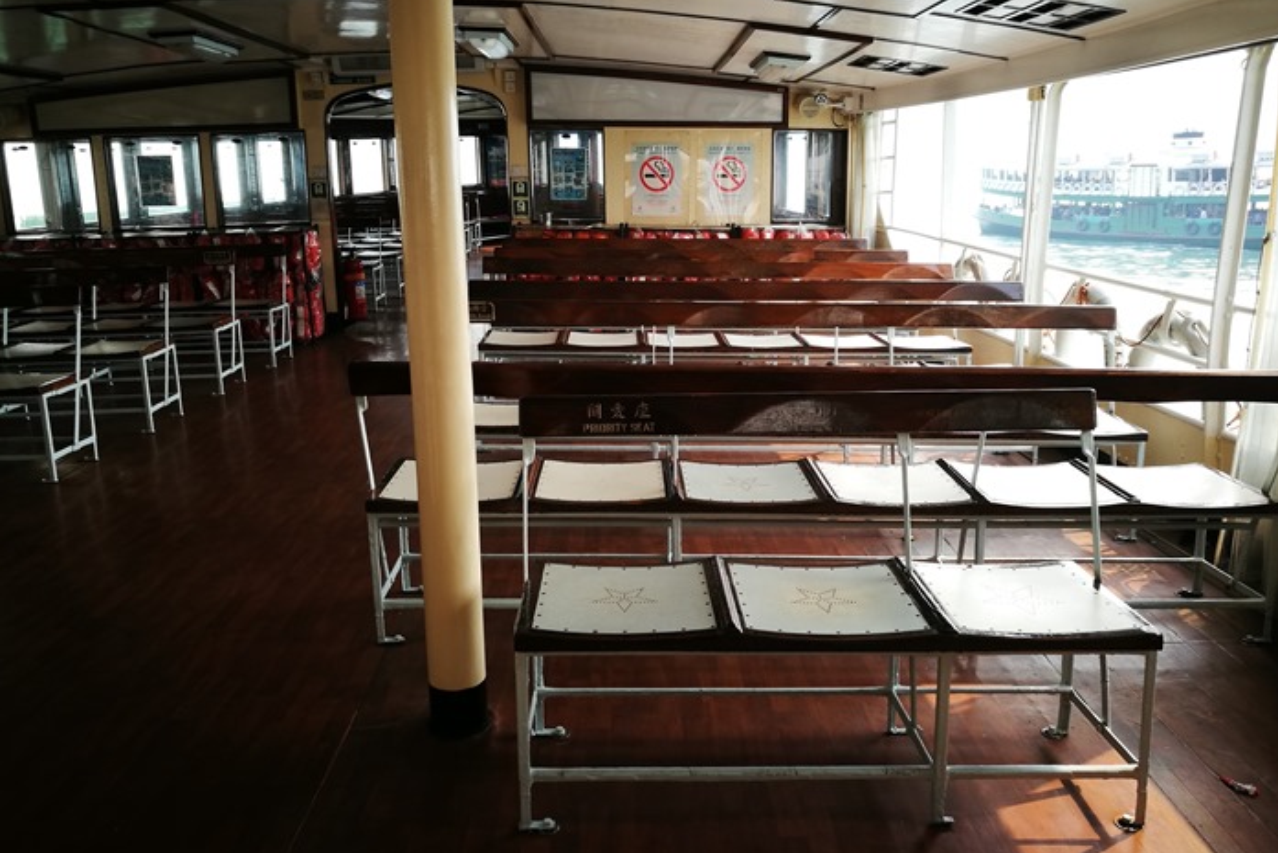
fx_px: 1030
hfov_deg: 63.6
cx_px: 645
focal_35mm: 29
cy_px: 391
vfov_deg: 44.9
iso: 50
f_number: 2.2
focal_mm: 4.5
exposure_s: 1/128
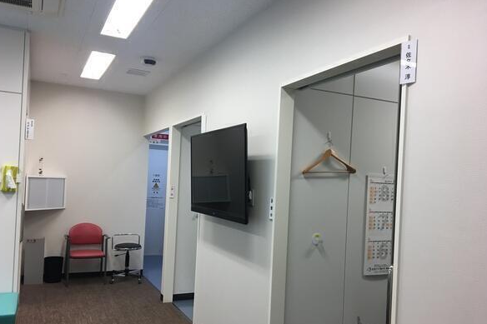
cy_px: 184
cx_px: 242
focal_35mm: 31
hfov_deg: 60.3
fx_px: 419
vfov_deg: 42.2
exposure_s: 1/40
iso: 25
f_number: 2.2
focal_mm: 4.15
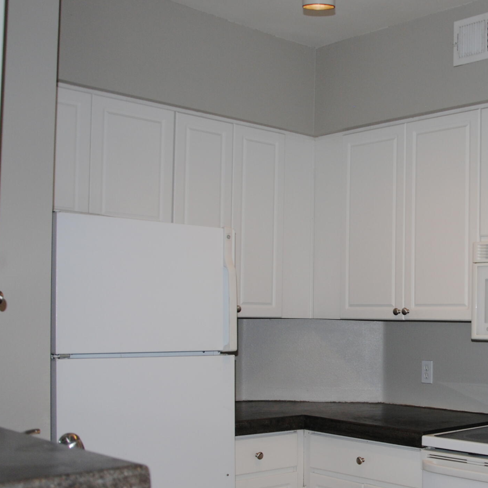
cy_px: 318
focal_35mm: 49
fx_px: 782
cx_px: 440
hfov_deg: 32.9
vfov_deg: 34.4
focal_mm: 18
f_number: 3.5
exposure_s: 1/60
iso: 200
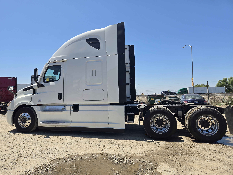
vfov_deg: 58.9
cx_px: 116
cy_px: 88
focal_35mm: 23
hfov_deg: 73.9
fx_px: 155
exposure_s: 1/1967
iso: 25
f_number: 1.8
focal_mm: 5.4
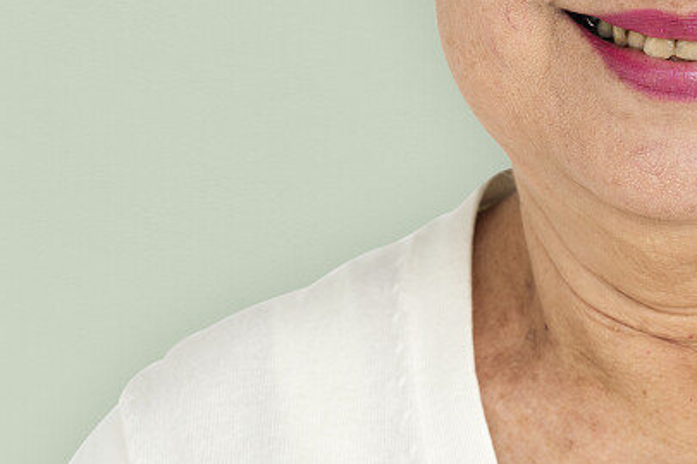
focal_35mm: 158
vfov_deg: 8.6
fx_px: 3059
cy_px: 3
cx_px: 695
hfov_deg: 12.8
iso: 200
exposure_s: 1/400
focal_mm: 50
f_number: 4.5
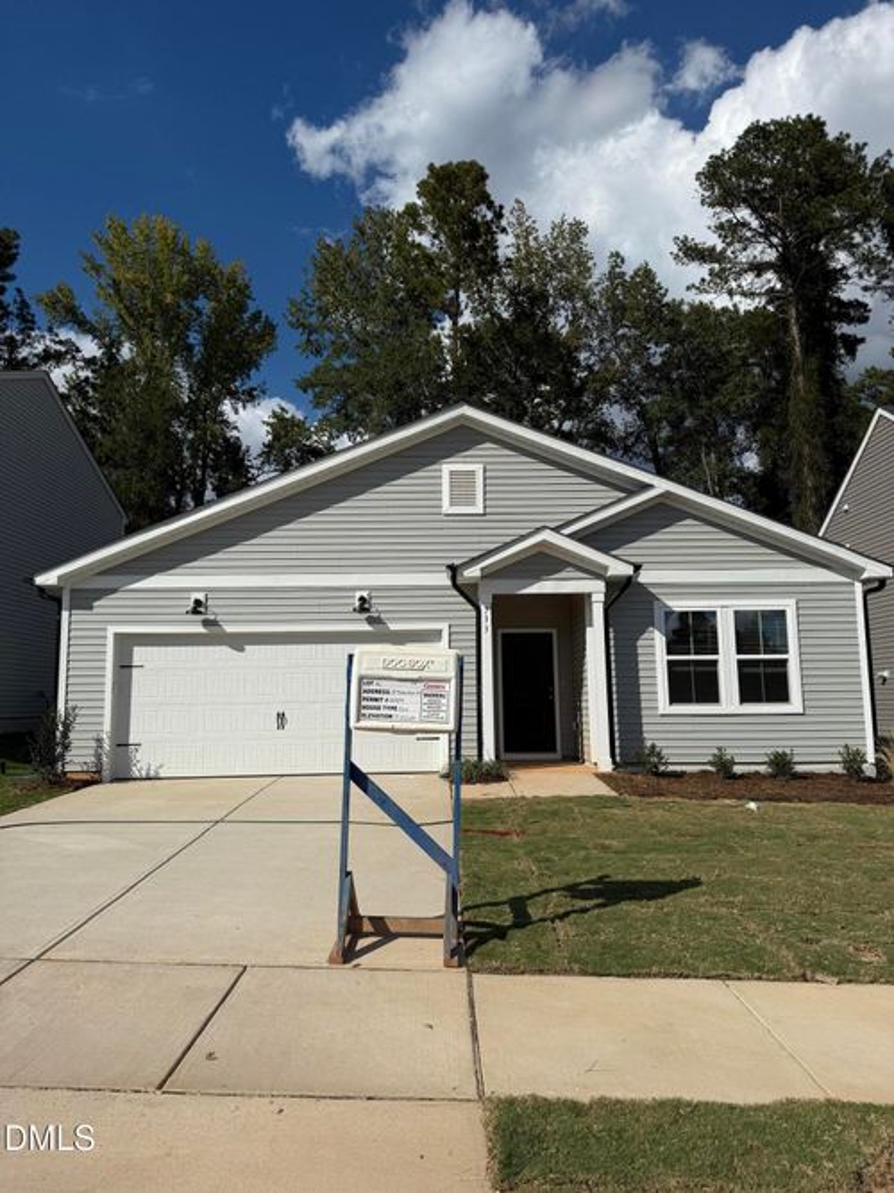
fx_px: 827
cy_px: 596
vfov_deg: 71.6
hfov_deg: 56.8
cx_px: 447
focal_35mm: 24
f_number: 1.78
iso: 80
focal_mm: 6.76
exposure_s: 1/11905
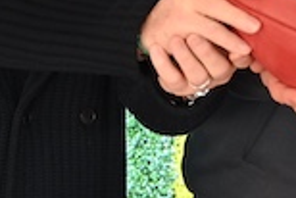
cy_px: -97
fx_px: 1753
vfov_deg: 6.4
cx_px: 271
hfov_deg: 9.6
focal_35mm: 213
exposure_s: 1/100
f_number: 2.8
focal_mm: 32
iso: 720
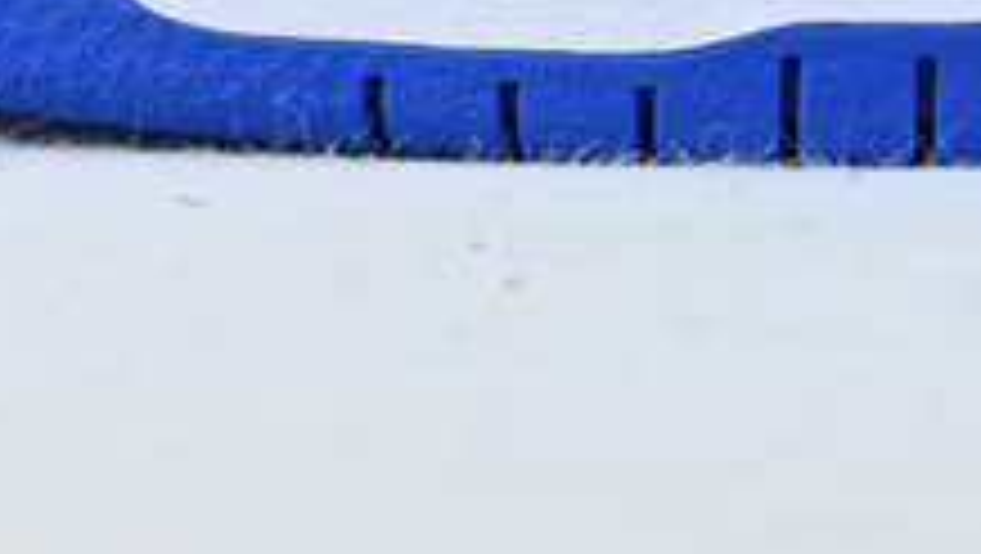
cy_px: -766
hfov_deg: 7.7
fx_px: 7092
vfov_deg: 4.4
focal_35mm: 272
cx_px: 1737
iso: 1000
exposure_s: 1/125
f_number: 10
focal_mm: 31.5
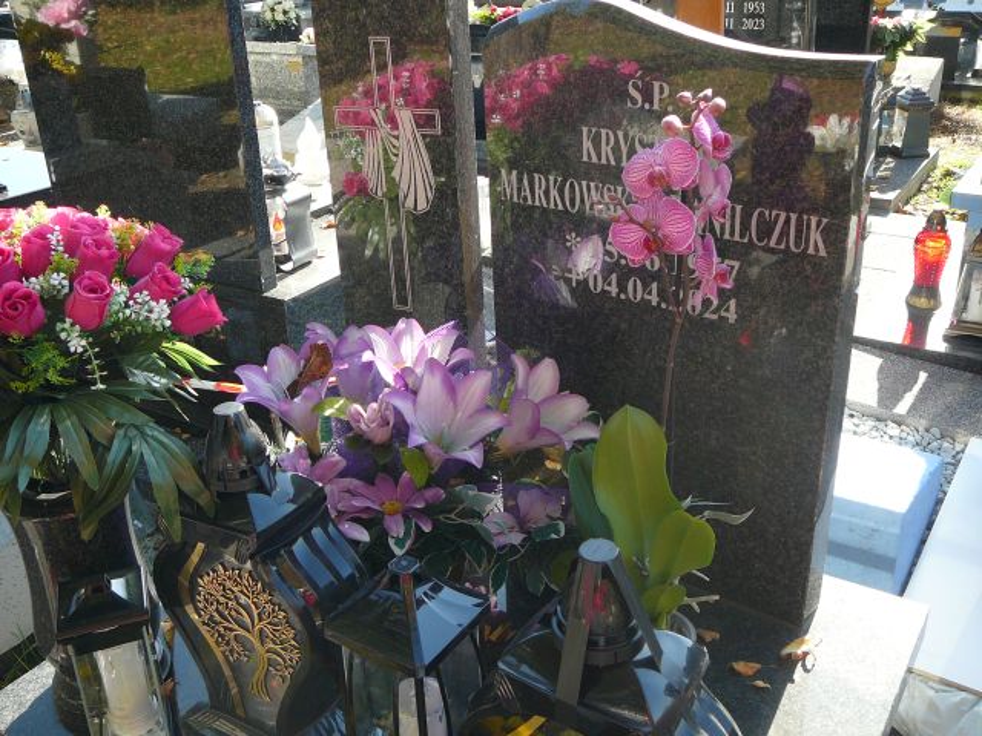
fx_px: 993
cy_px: 368
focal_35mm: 35
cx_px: 491
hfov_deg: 52.6
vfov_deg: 40.7
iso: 80
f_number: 2.8
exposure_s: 1/125
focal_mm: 5.2
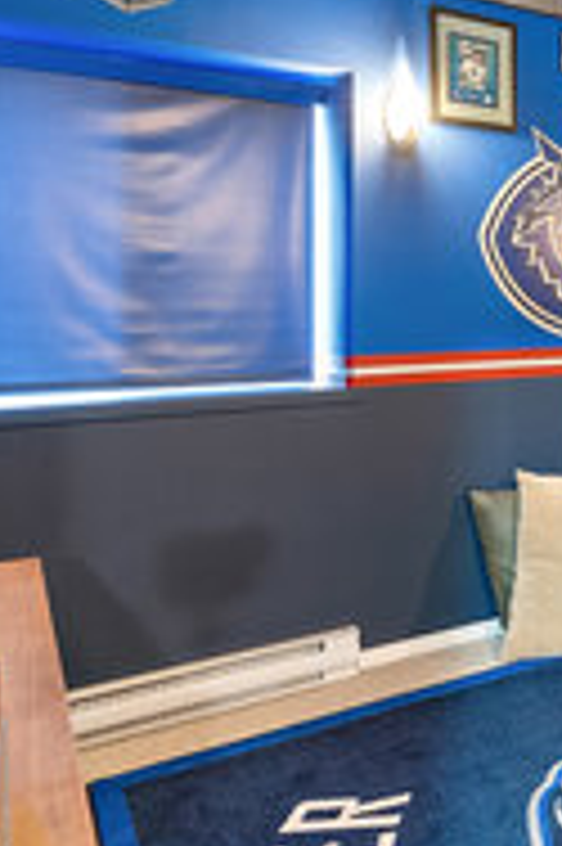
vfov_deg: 51.5
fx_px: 868
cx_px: 776
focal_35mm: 37
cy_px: 328
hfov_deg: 28.0
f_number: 7.1
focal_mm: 16
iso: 320
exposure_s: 13
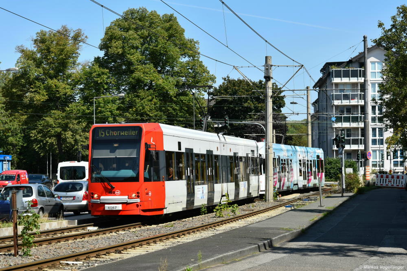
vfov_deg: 19.4
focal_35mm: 70
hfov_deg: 28.9
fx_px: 791
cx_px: 204
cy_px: 136
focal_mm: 70
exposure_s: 1/1250
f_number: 7.1
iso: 400
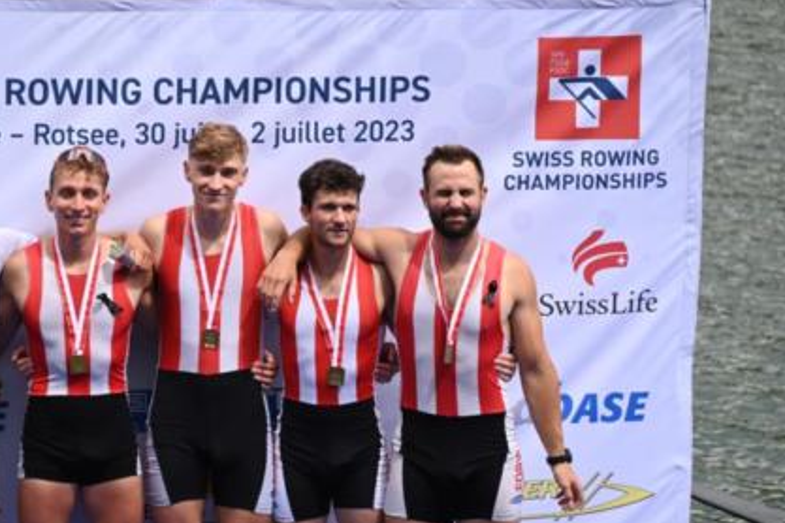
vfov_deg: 5.7
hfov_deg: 8.6
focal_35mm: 240
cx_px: 344
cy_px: 248
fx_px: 5233
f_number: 6.3
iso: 280
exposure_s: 1/500
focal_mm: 200
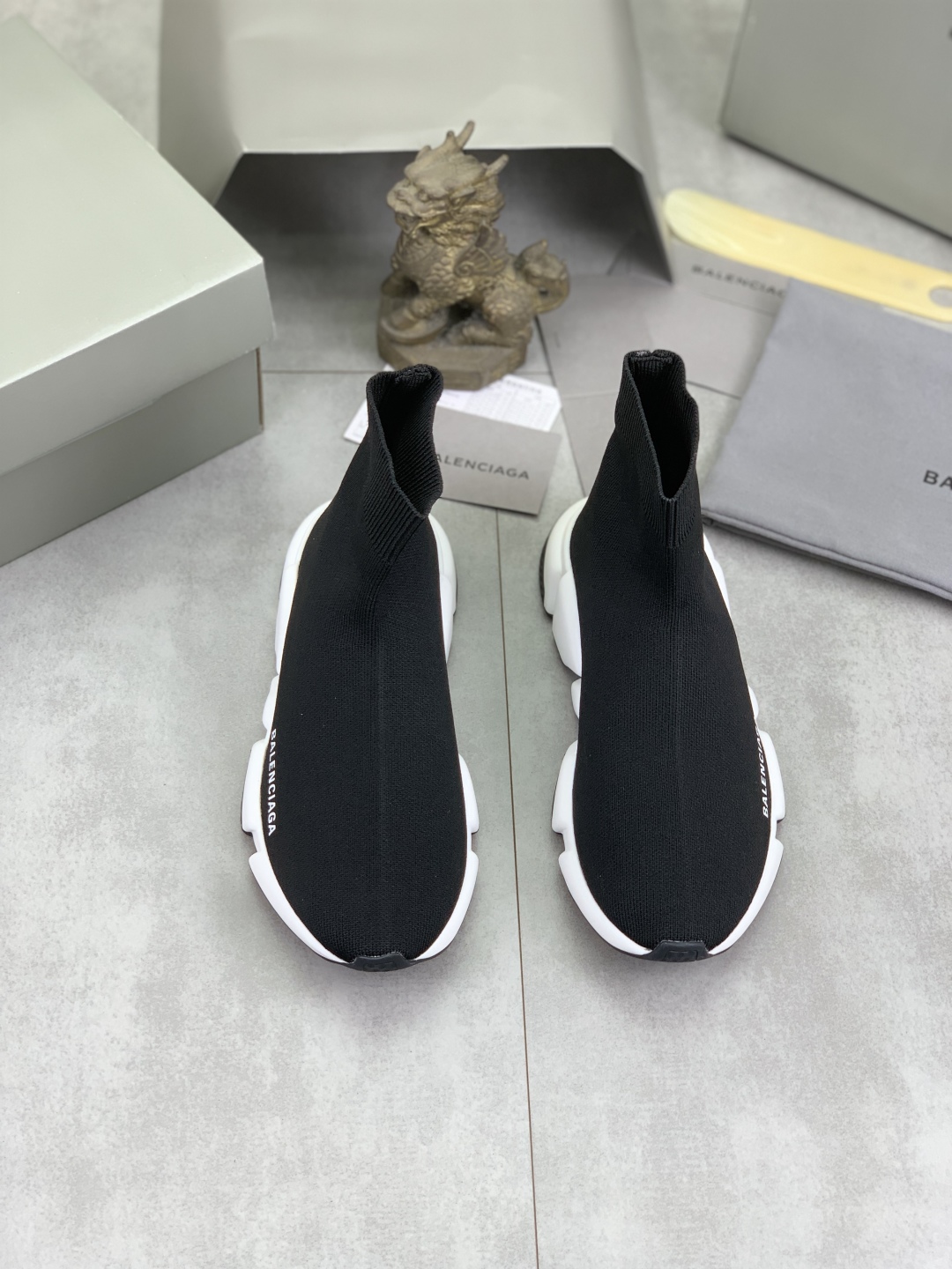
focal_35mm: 52
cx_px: 476
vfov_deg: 36.8
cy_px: 634
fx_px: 1907
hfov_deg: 28.0
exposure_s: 1/99
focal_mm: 6
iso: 25
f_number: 2.4
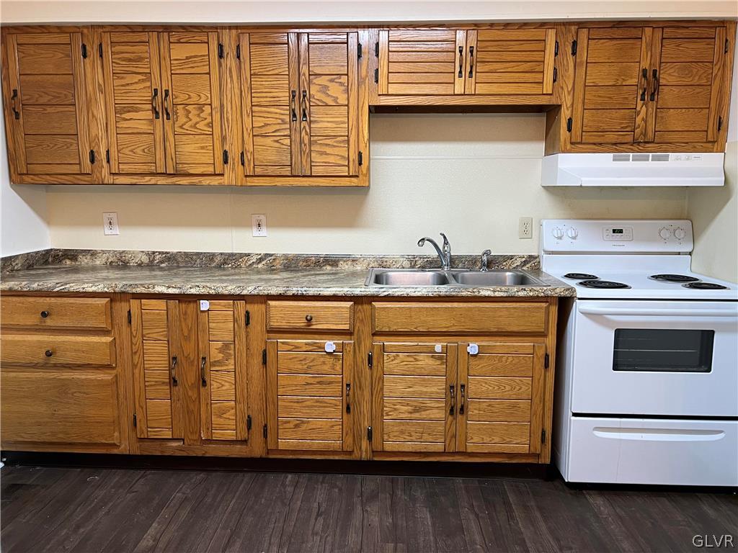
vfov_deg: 53.1
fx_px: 554
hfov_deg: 67.3
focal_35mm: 26
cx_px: 369
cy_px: 276
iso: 100
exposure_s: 1/60
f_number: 1.5
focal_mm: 5.7
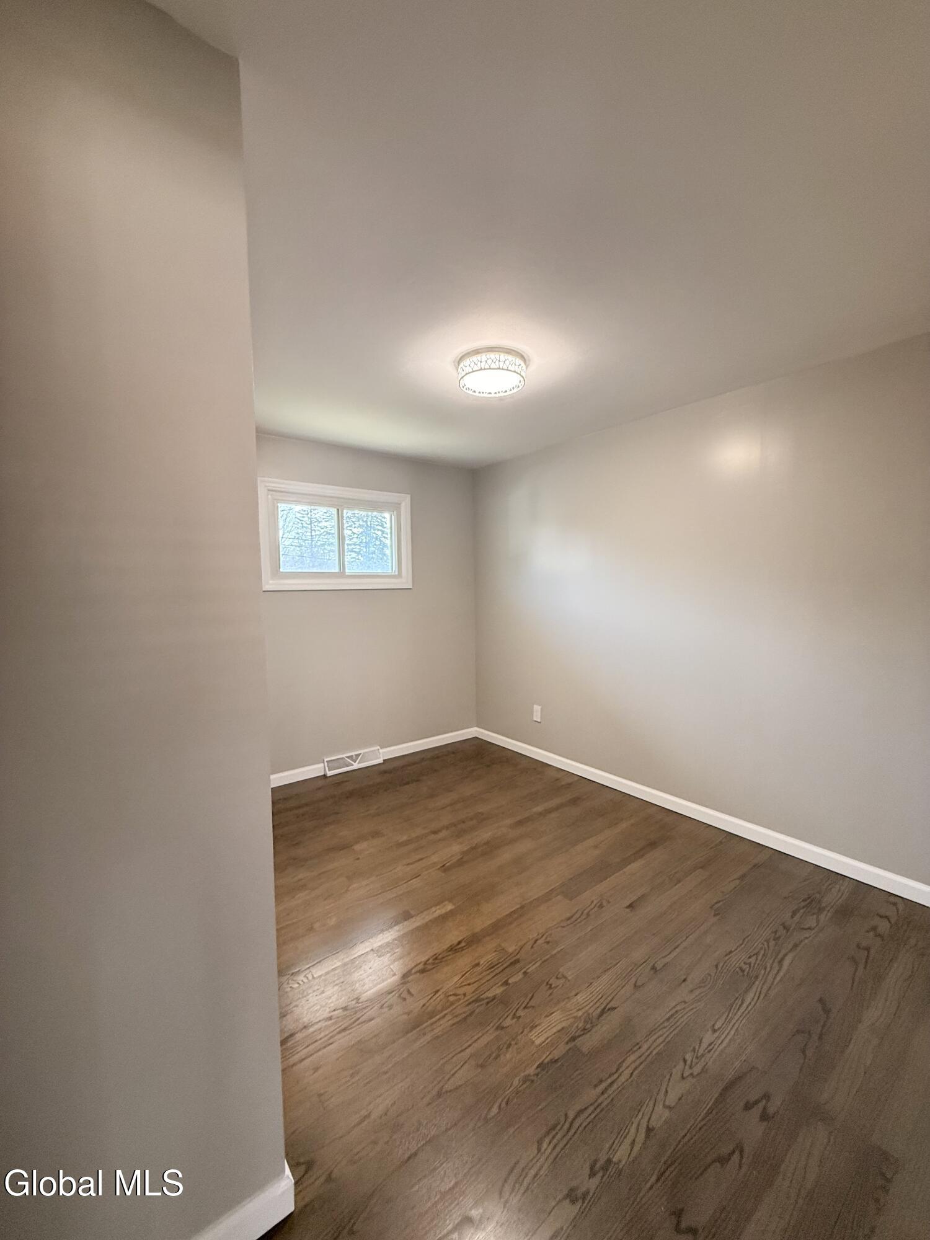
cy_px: 620
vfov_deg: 102.1
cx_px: 465
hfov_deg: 85.7
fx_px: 502
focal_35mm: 14
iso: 320
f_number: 2.2
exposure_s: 1/120
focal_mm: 2.22
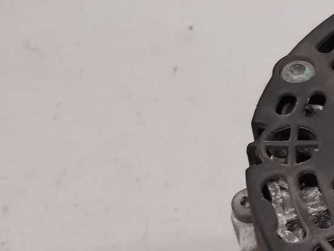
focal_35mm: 96
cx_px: 468
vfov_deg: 15.1
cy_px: 261
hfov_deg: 18.6
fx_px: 926
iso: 160
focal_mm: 3.93
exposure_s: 1/50
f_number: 1.7
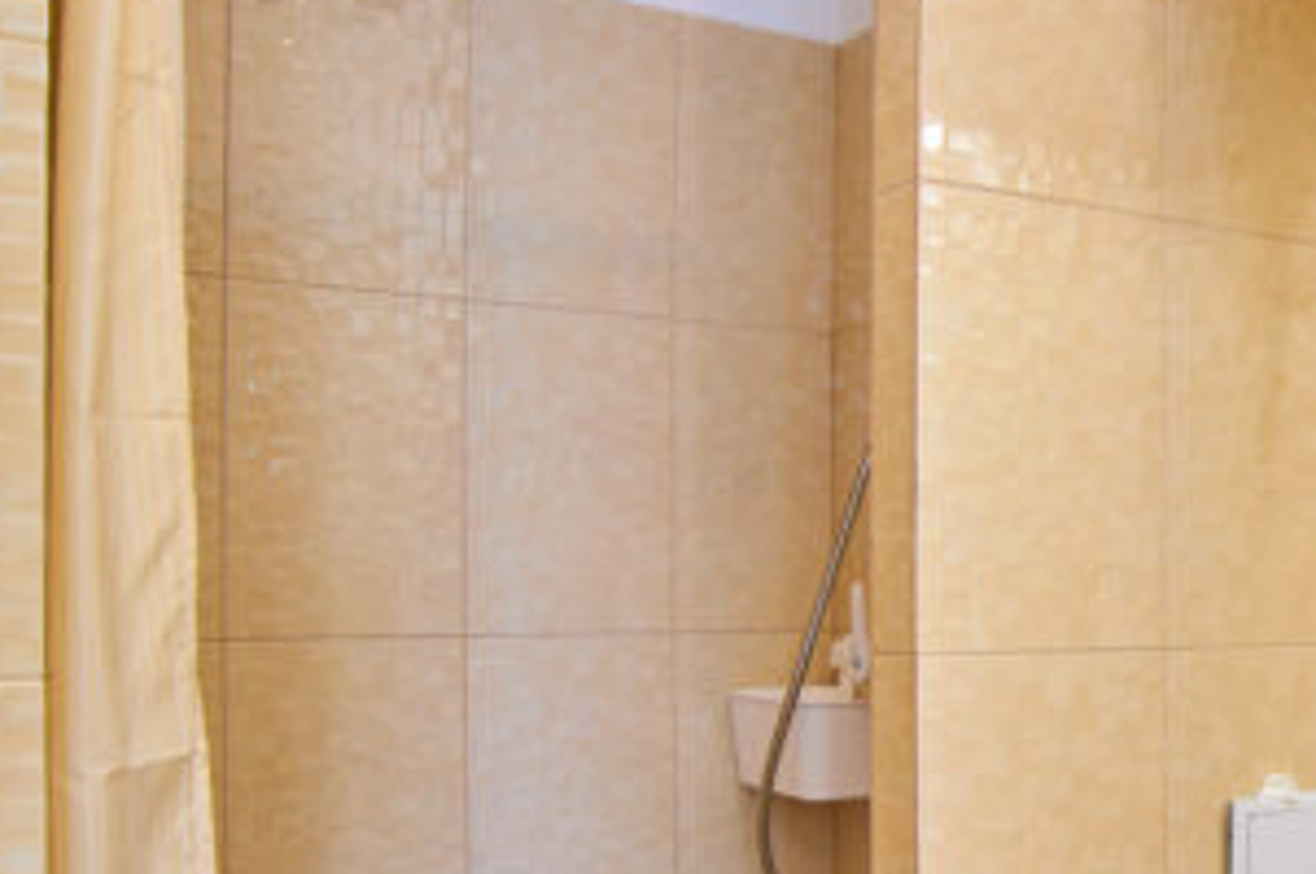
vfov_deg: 28.9
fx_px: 1680
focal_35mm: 46
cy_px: 599
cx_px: 1368
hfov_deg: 37.4
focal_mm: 18
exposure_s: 1/2
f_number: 9
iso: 64
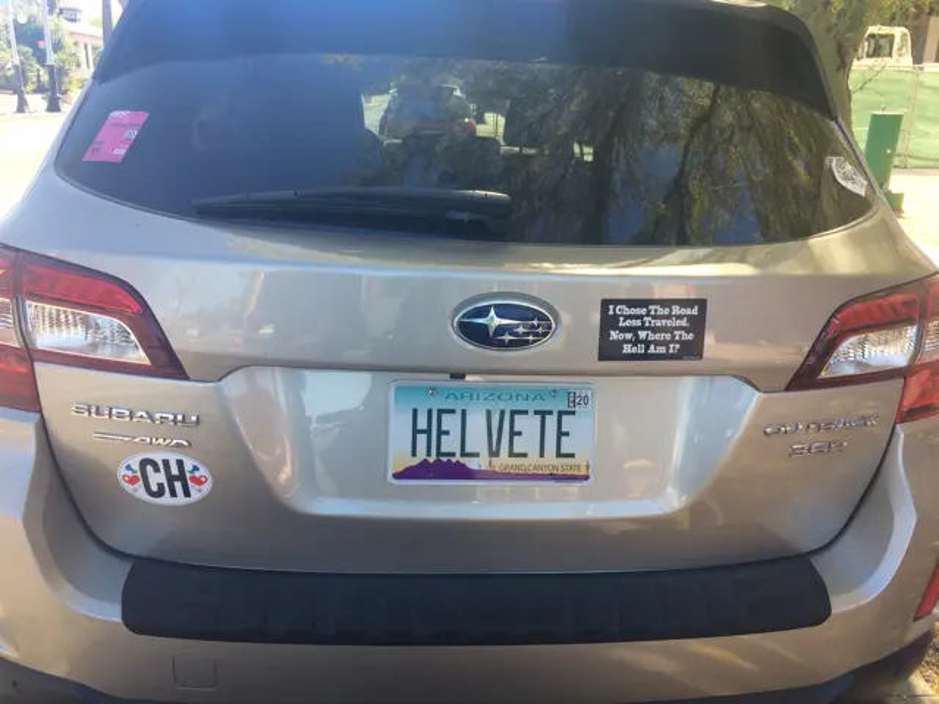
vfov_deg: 48.2
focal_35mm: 29
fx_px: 787
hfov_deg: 61.7
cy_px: 352
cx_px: 470
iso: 32
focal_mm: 4.15
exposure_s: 1/273
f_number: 2.2
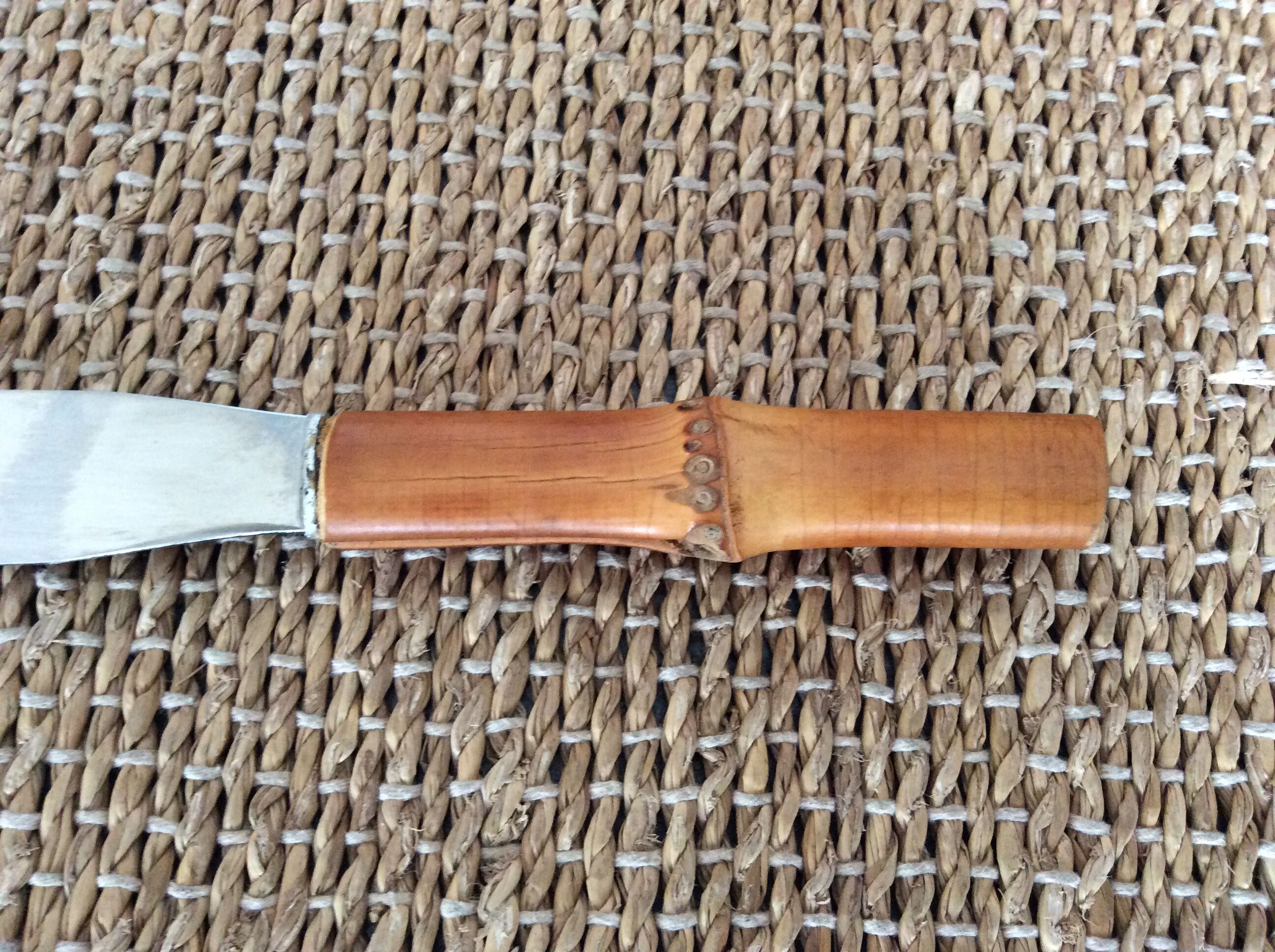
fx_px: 1177
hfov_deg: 56.9
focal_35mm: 32
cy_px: 476
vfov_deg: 44.1
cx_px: 638
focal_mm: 3.3
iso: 250
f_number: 2.4
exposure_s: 1/25
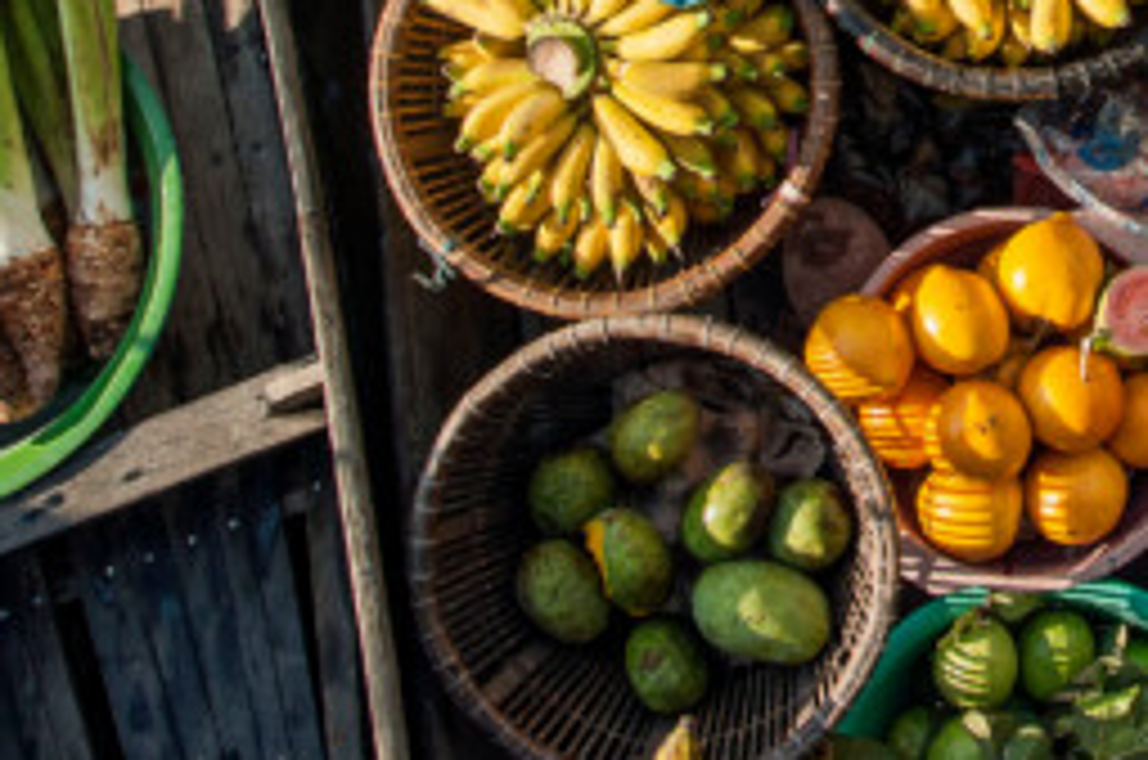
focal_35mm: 72
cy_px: -189
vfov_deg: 17.7
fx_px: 2305
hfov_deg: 26.3
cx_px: 1177
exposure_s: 1/80
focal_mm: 17
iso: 200
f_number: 7.1
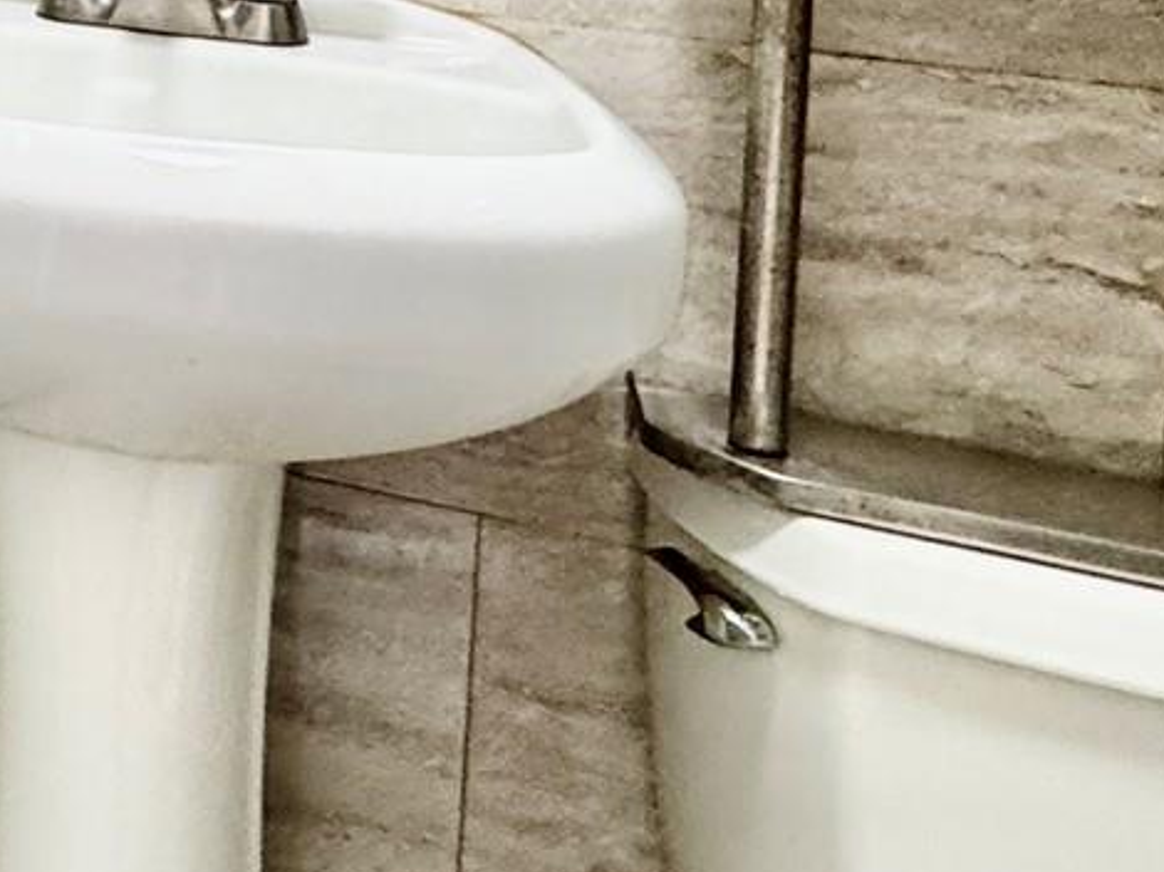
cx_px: -804
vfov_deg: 20.8
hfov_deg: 22.4
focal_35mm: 61
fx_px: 2050
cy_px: -400
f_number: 2.2
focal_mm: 2.22
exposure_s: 1/60
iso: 250
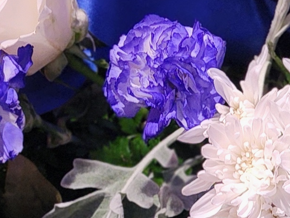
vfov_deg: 9.8
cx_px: 331
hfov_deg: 12.9
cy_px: 246
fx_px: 1257
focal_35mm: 150
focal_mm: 6.4
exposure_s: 1/13
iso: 500
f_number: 1.8
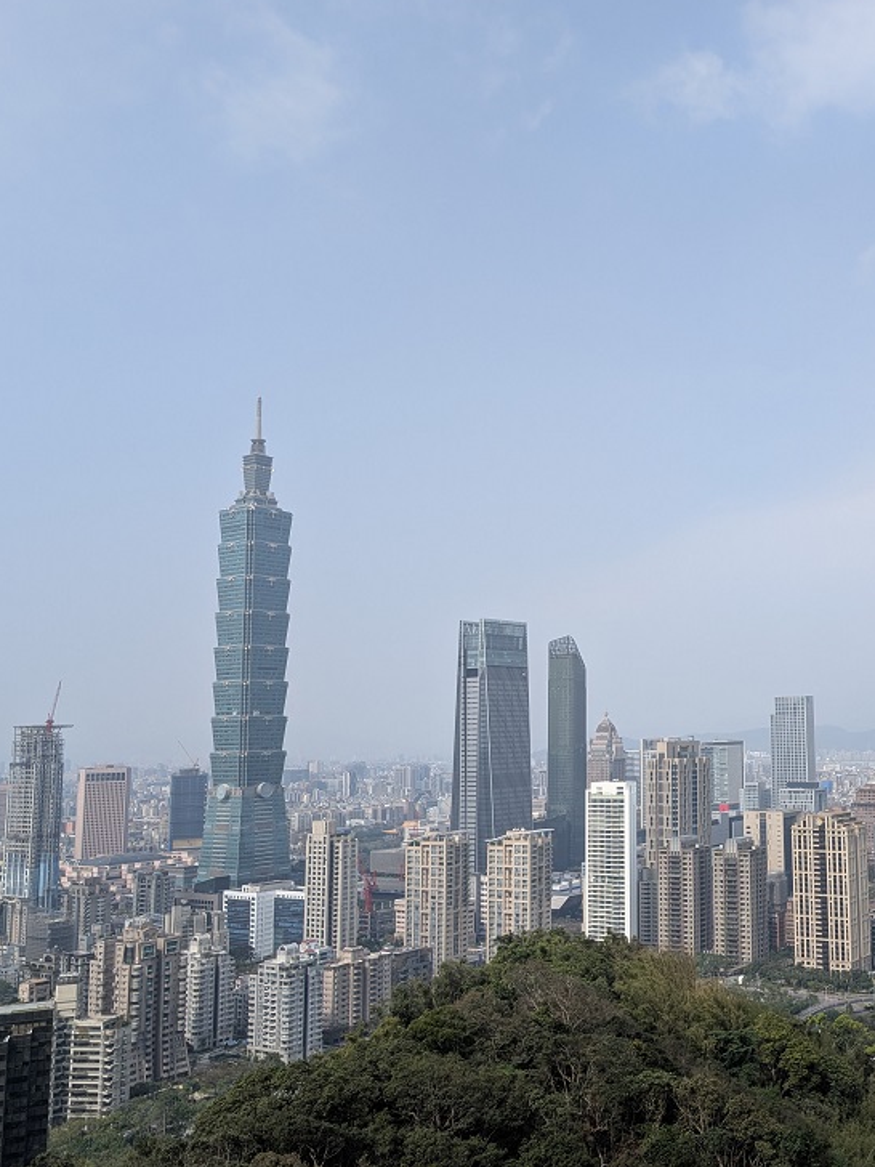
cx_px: 768
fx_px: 1112
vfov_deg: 55.4
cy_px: 580
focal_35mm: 33
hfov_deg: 40.1
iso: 34
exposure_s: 1/1637
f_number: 1.68
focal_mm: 6.9
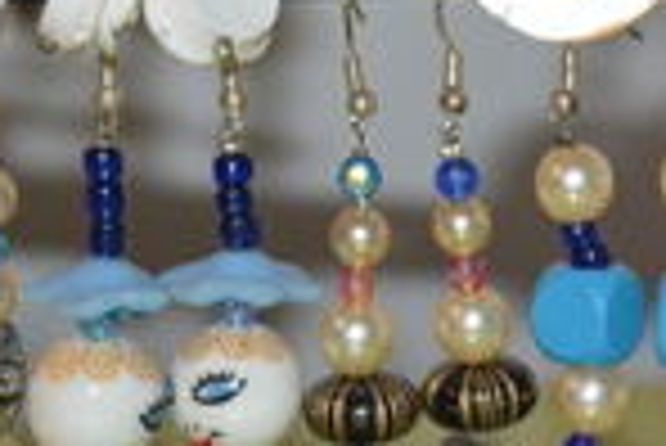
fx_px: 4315
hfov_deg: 8.7
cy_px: -59
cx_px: 824
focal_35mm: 233
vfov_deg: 5.9
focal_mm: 48
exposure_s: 1/60
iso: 640
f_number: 5.3
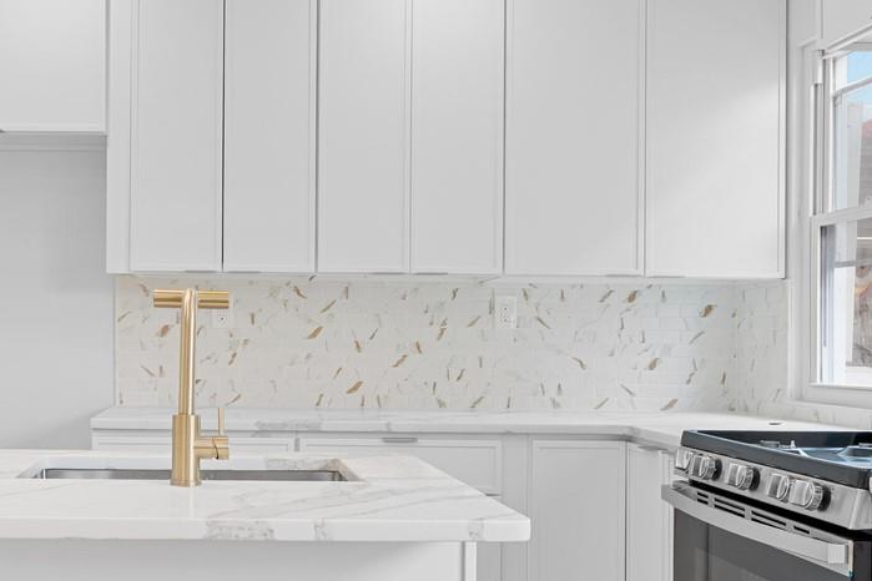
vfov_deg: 32.4
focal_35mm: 41
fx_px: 993
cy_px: 381
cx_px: 248
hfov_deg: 46.2
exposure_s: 1/10
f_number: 8
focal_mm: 14
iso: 320
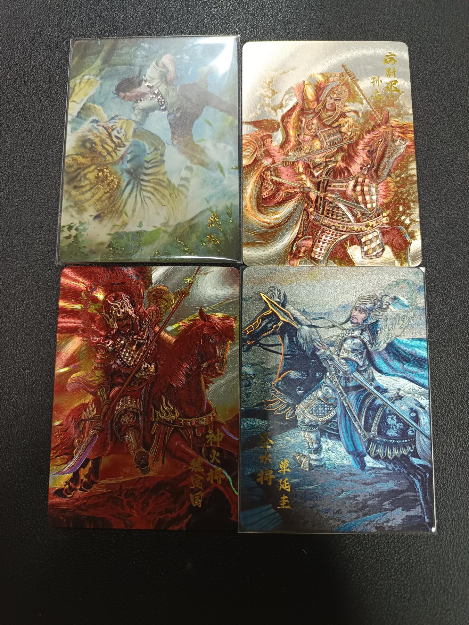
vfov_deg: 71.6
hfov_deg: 56.8
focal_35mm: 24
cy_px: 312
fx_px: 434
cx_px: 234
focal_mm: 5.31
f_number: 1.7
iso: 765
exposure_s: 1/50
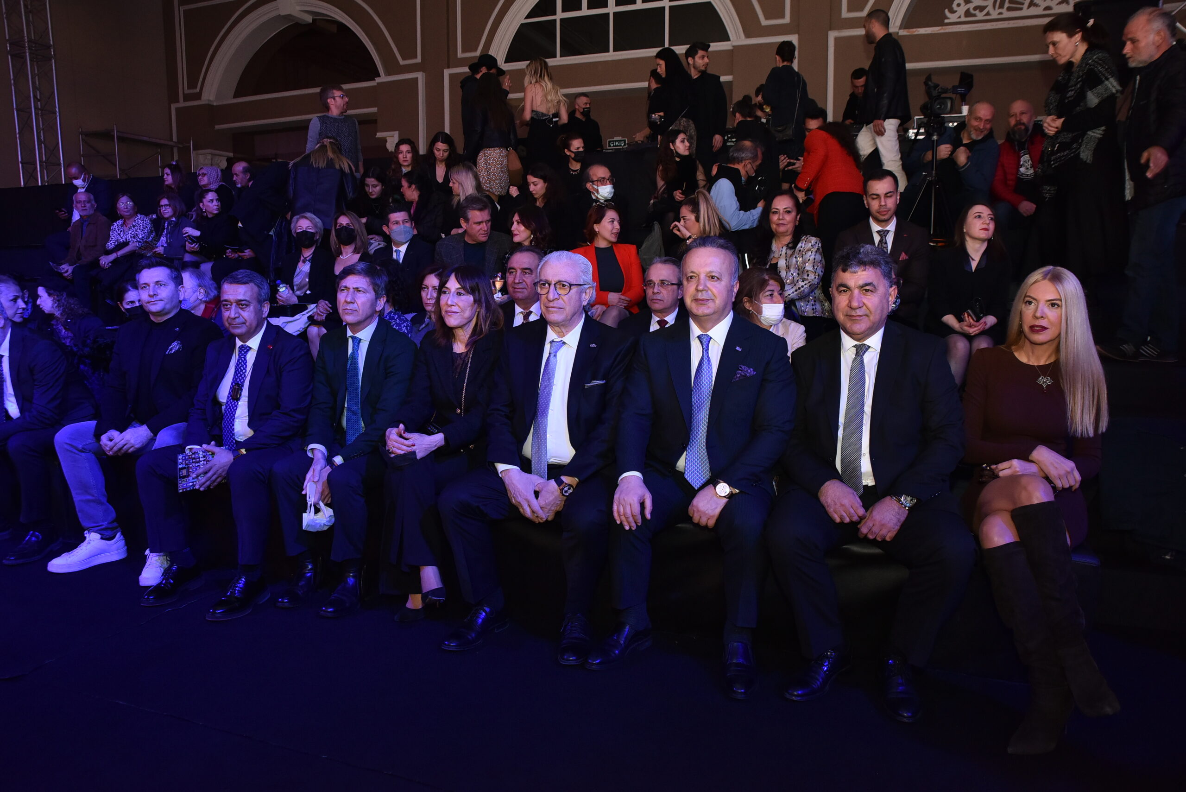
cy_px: 396
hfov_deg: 73.7
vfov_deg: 53.2
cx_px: 593
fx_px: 791
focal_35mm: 24
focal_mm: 24
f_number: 6.3
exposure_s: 1/100
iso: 1600
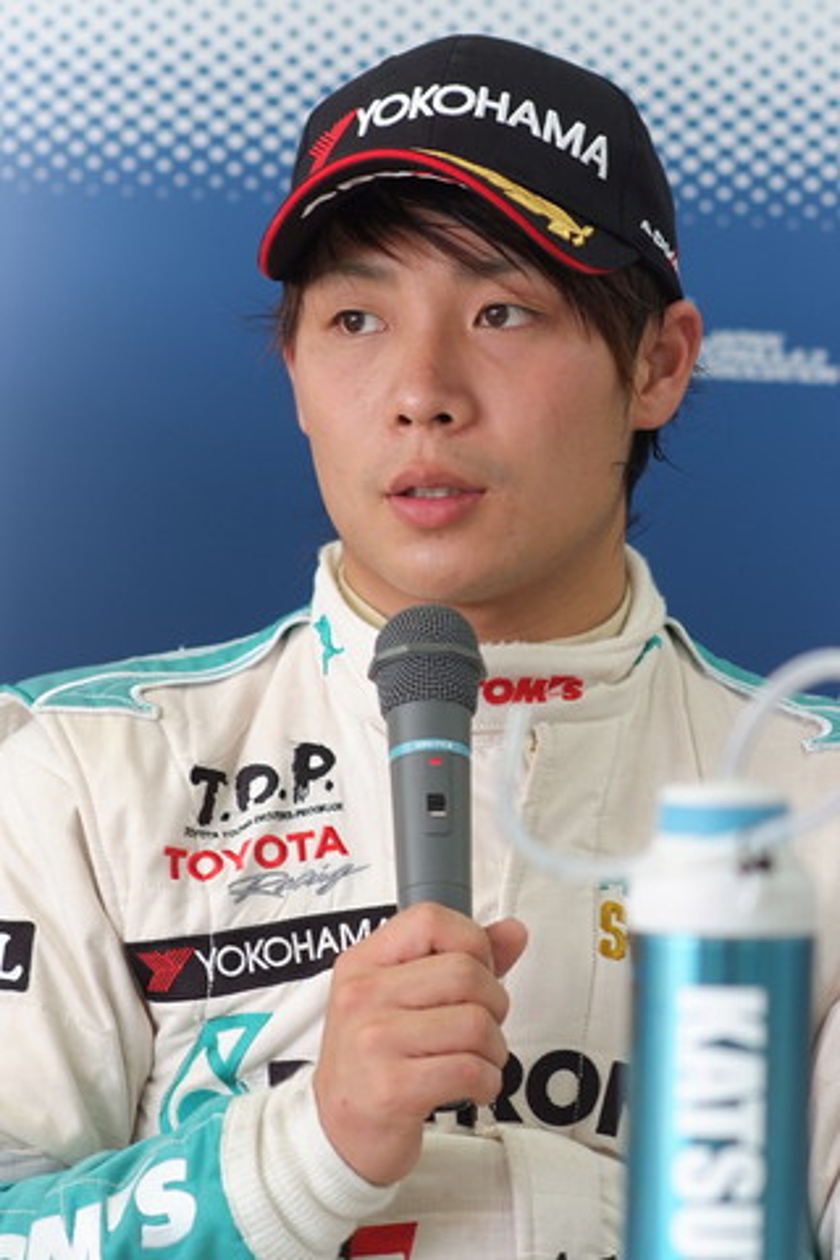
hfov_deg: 8.7
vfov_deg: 13.0
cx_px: 420
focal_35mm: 158
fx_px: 5530
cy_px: 630
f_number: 4
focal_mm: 105
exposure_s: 1/125
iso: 800
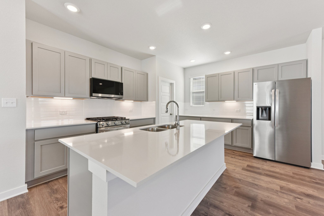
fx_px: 135
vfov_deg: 77.3
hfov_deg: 100.4
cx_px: 162
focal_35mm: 15
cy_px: 108
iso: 400
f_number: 8
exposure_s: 1/50
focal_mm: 15
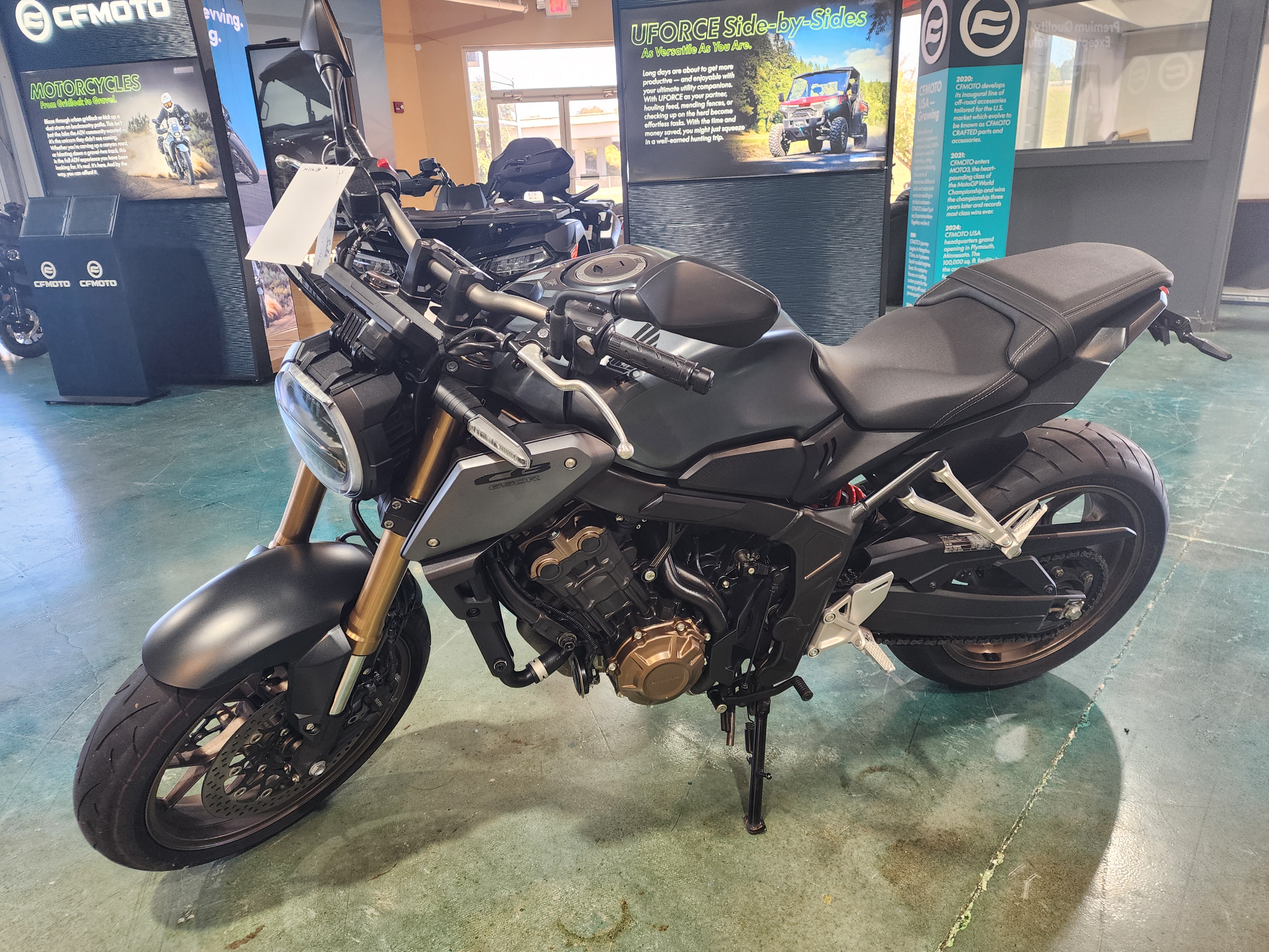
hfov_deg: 73.9
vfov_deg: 58.9
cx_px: 634
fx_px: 843
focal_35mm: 23
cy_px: 476
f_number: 1.8
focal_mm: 6.4
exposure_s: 1/120
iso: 200
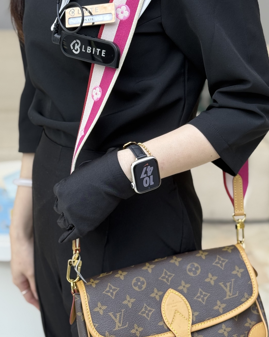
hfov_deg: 21.2
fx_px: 717
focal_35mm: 72
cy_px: 173
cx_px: 166
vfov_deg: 26.4
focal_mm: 6.76
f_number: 1.78
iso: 50
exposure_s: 1/100
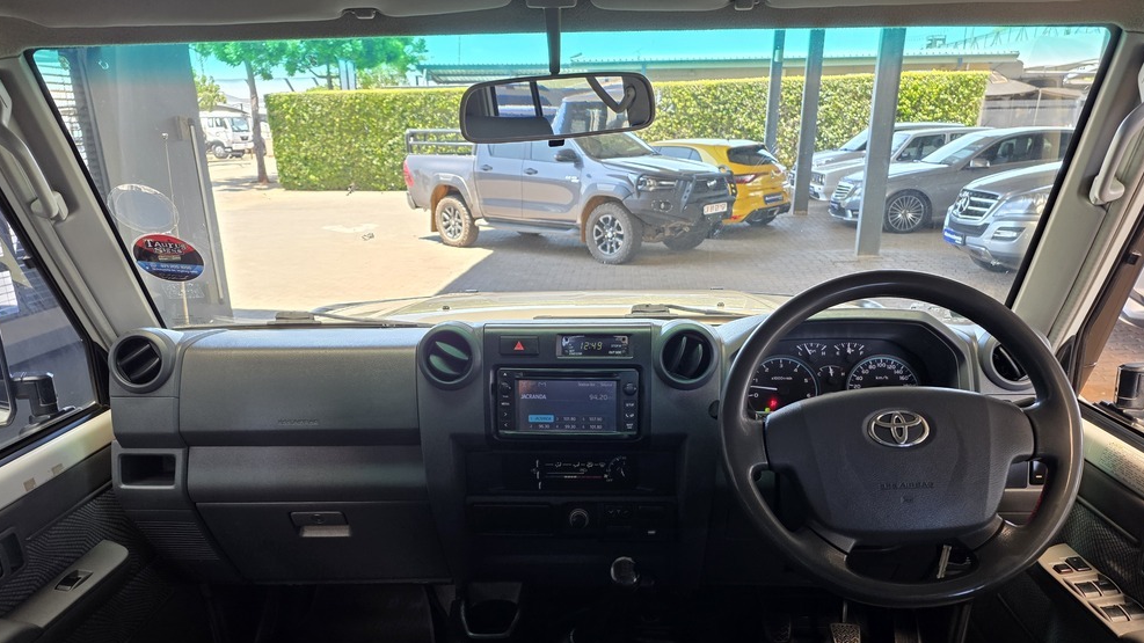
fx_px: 789
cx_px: 567
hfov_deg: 71.9
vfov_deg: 43.9
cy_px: 417
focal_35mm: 26
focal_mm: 6.25
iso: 200
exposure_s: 1/180
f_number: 1.7
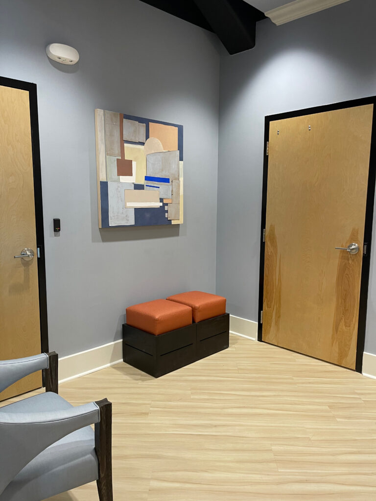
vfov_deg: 67.3
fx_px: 377
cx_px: 188
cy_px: 250
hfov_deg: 53.1
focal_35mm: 26
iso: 125
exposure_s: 1/60
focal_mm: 5.1
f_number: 1.6
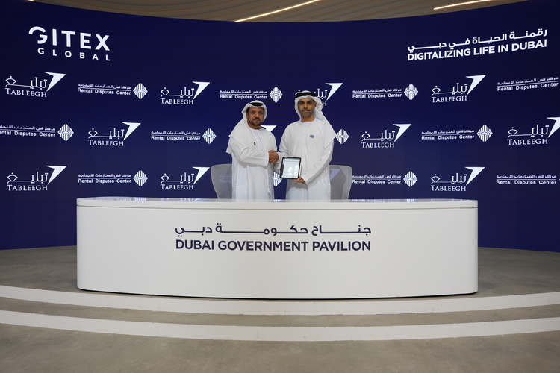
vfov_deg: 42.2
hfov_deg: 60.1
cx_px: 280
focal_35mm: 31
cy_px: 186
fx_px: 484
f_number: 4.5
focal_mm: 31.1
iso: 250
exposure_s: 1/100
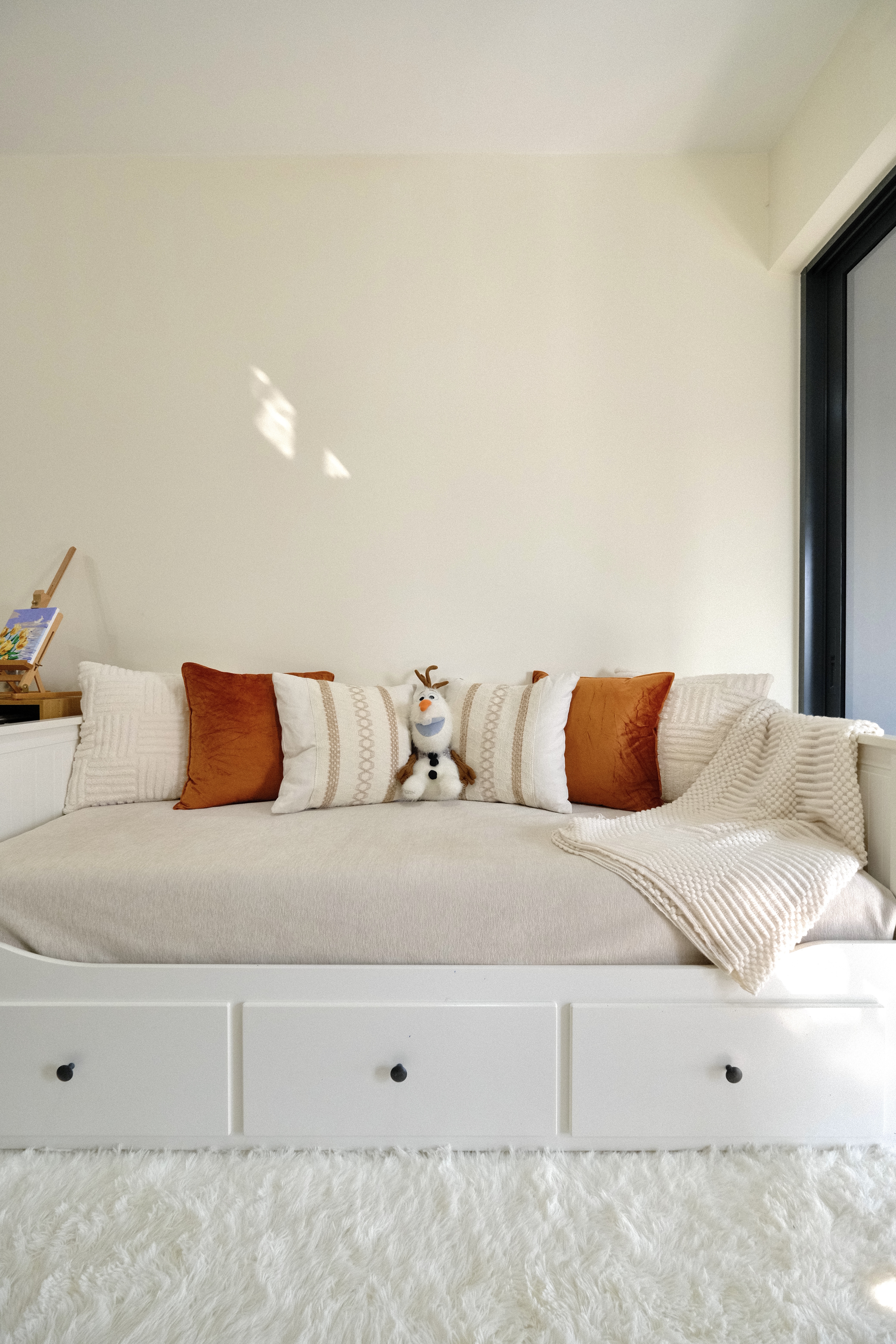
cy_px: 672
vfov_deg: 100.4
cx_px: 448
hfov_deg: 77.3
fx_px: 560
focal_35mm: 15
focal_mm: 10
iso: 2000
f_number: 4.5
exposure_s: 1/160
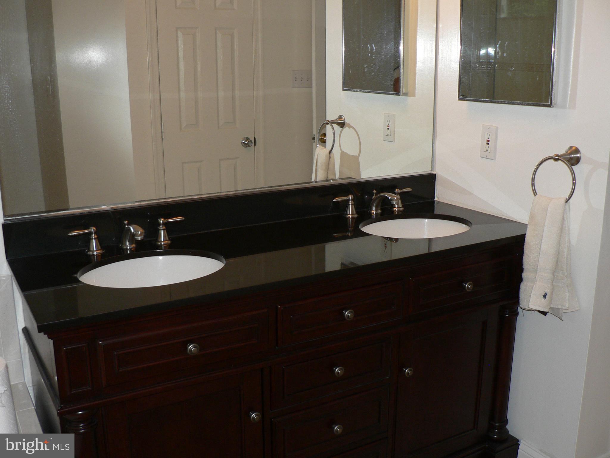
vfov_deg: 39.7
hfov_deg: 51.4
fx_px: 634
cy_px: 229
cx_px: 305
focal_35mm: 36
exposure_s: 1/60
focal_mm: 6
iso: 100
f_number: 2.8
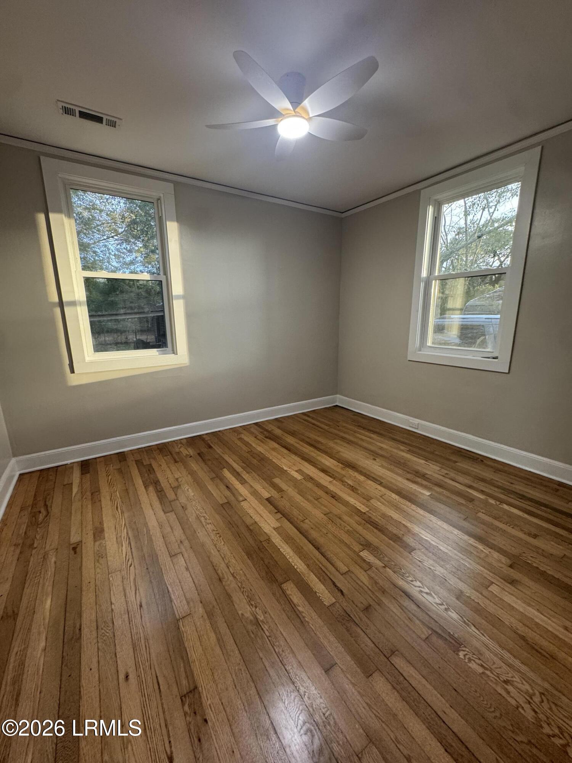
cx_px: 286
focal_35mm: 14
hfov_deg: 85.7
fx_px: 308
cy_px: 382
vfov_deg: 102.1
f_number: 2.2
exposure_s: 1/60
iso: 200
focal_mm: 2.22
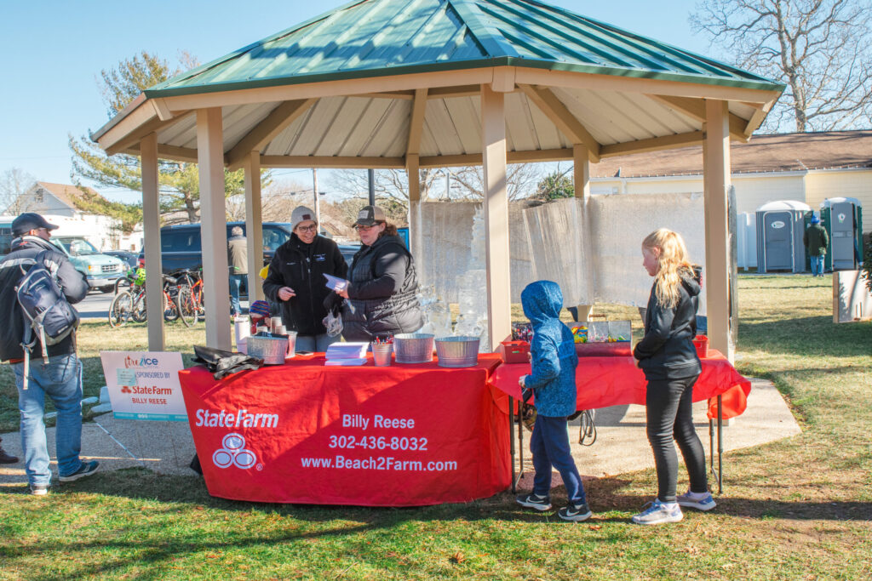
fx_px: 872
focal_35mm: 36
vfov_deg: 36.9
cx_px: 436
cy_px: 290
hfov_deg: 53.1
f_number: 10
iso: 250
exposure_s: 1/200
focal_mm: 24
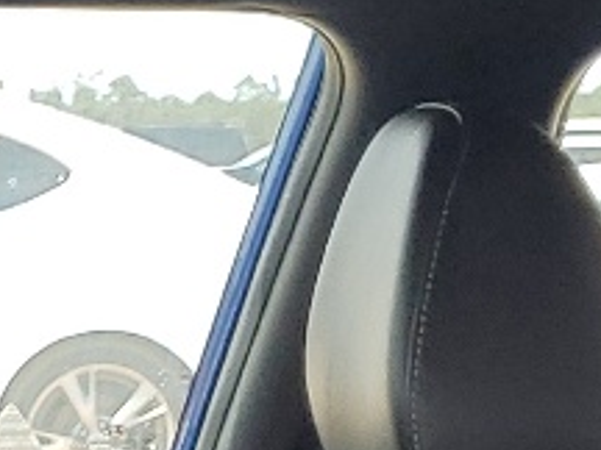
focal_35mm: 193
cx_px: -409
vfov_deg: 6.8
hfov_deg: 9.8
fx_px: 3351
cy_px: 1464
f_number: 1.5
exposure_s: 1/667
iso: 50
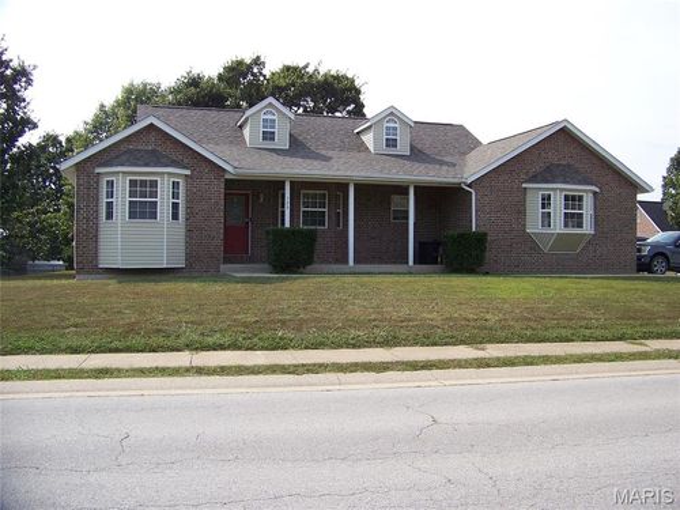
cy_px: 255
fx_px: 707
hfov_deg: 51.4
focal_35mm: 36
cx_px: 340
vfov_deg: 39.7
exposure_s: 1/500
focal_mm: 5.85
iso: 64
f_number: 2.8
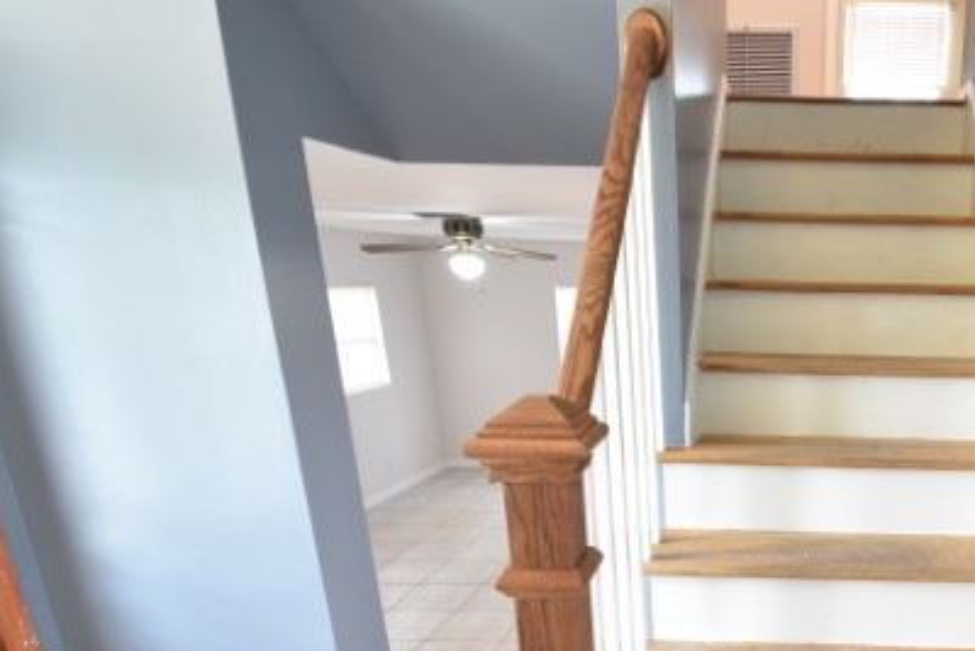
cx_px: 800
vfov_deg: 45.0
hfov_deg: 61.0
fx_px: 731
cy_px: 544
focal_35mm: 27
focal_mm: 10
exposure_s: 1/30
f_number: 3.5
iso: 800
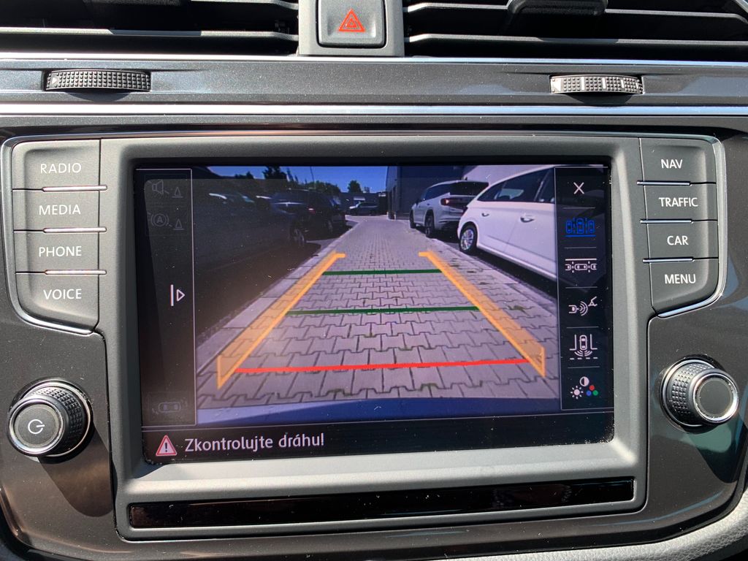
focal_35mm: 26
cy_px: 280
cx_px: 374
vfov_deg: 53.1
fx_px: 562
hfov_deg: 67.3
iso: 25
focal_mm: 4.25
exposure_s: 1/122
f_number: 1.8
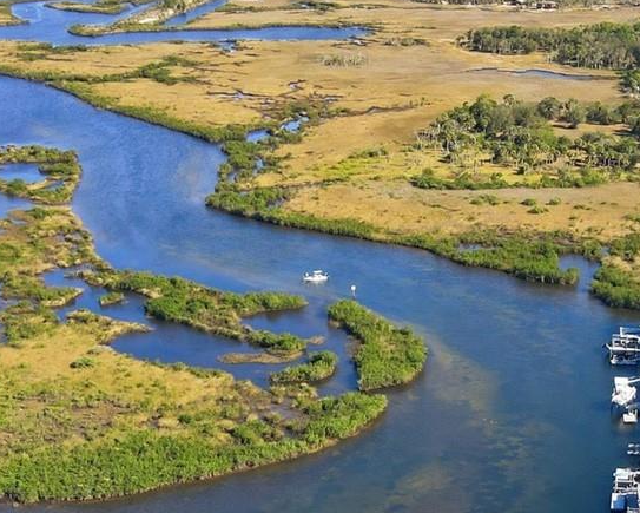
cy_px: 522
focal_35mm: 69
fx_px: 1308
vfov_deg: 21.4
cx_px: 554
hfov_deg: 26.7
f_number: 2.8
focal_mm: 4.5
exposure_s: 1/120
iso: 100
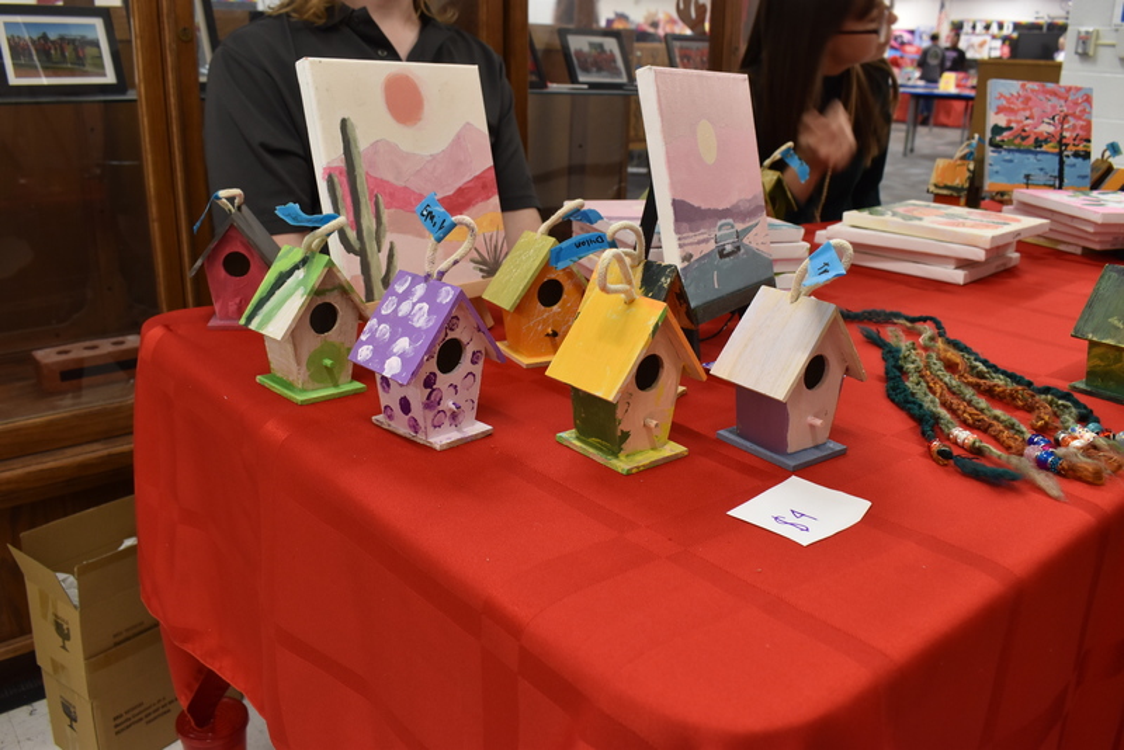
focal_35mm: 30
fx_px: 937
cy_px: 375
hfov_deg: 61.9
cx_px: 562
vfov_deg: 43.6
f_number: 7.1
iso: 640
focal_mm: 20
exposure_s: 1/30
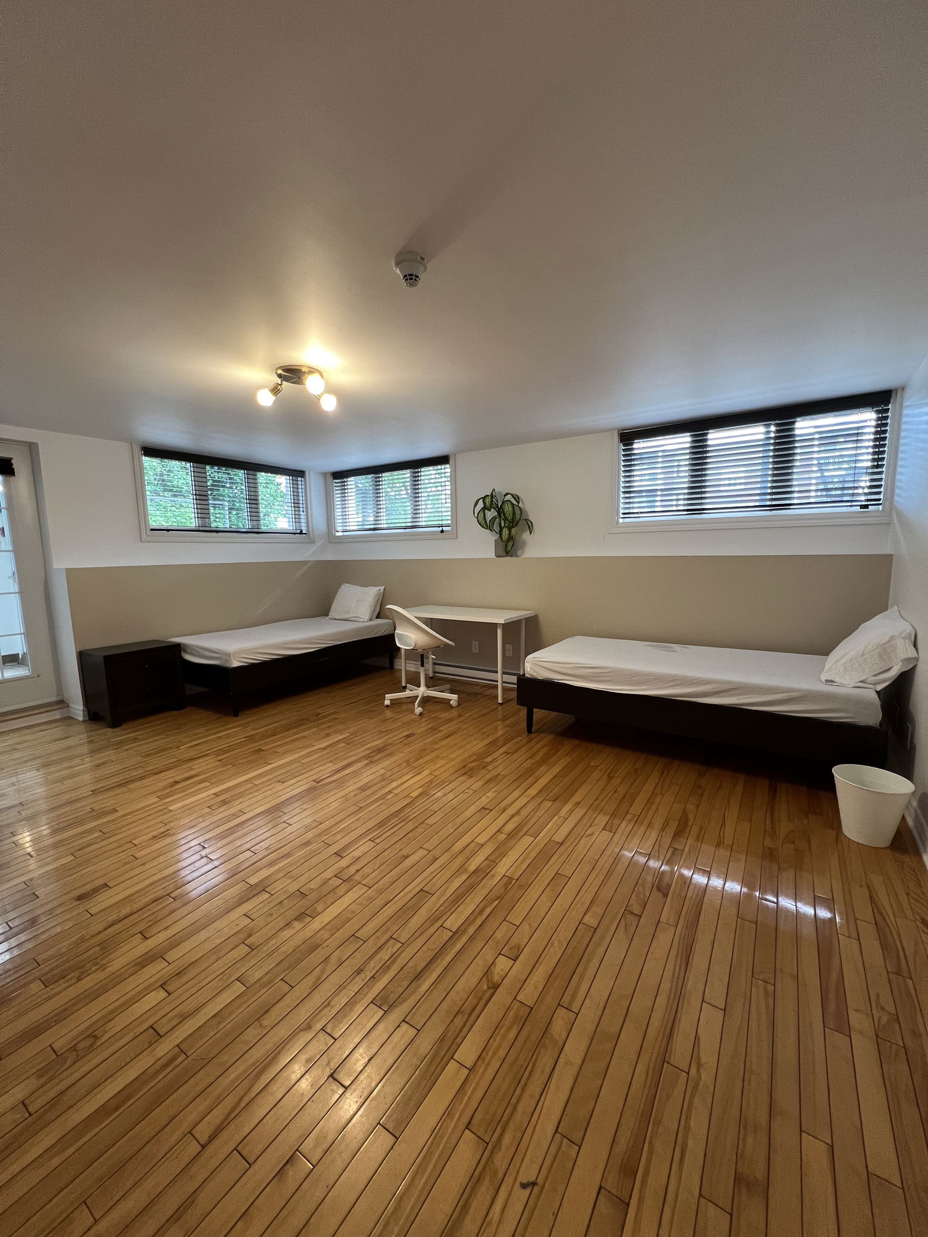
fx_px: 465
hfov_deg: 89.9
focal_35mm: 13
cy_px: 618
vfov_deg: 106.2
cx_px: 464
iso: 160
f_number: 1.8
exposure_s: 1/60
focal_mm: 1.57
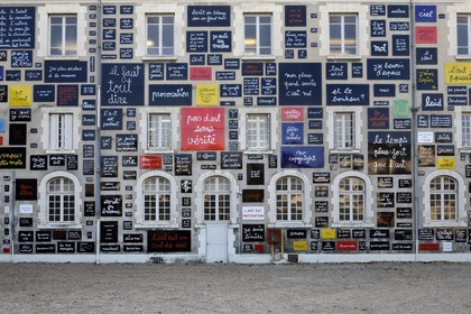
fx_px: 379
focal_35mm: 29
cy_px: 157
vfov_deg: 45.0
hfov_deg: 63.7
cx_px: 236
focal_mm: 29
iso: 200
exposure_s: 1/125
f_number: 5.6
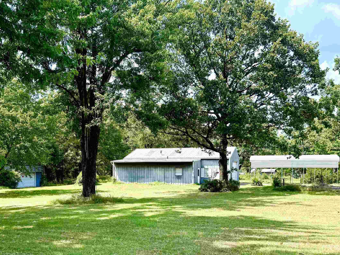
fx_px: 344
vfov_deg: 40.0
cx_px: 136
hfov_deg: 52.3
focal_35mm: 35
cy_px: 178
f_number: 1.78
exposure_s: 1/1901
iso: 100
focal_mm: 6.76
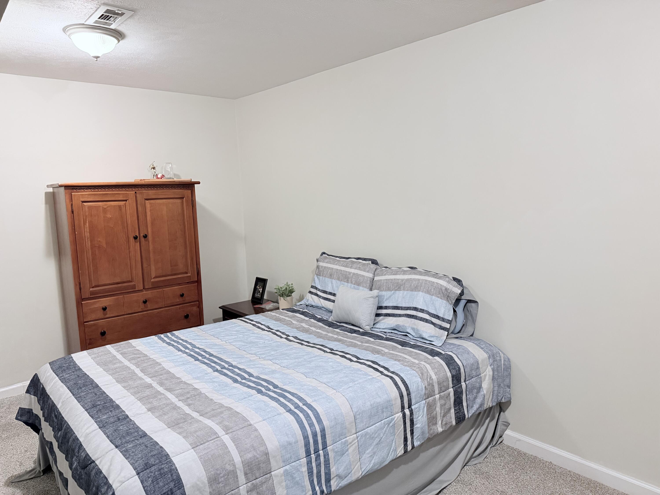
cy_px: 248
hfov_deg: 71.6
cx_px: 330
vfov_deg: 56.8
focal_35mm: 24
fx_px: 458
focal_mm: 6.76
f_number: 1.78
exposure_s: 1/60
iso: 400
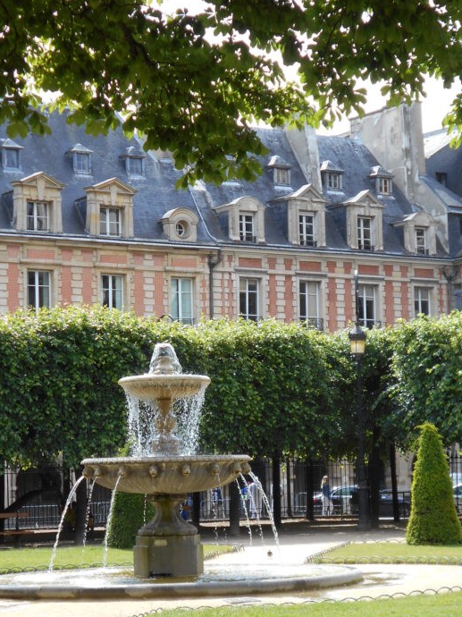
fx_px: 1745
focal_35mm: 98
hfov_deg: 15.1
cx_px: 219
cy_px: 333
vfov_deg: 20.0
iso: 80
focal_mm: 11.6
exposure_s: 1/200
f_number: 5.3
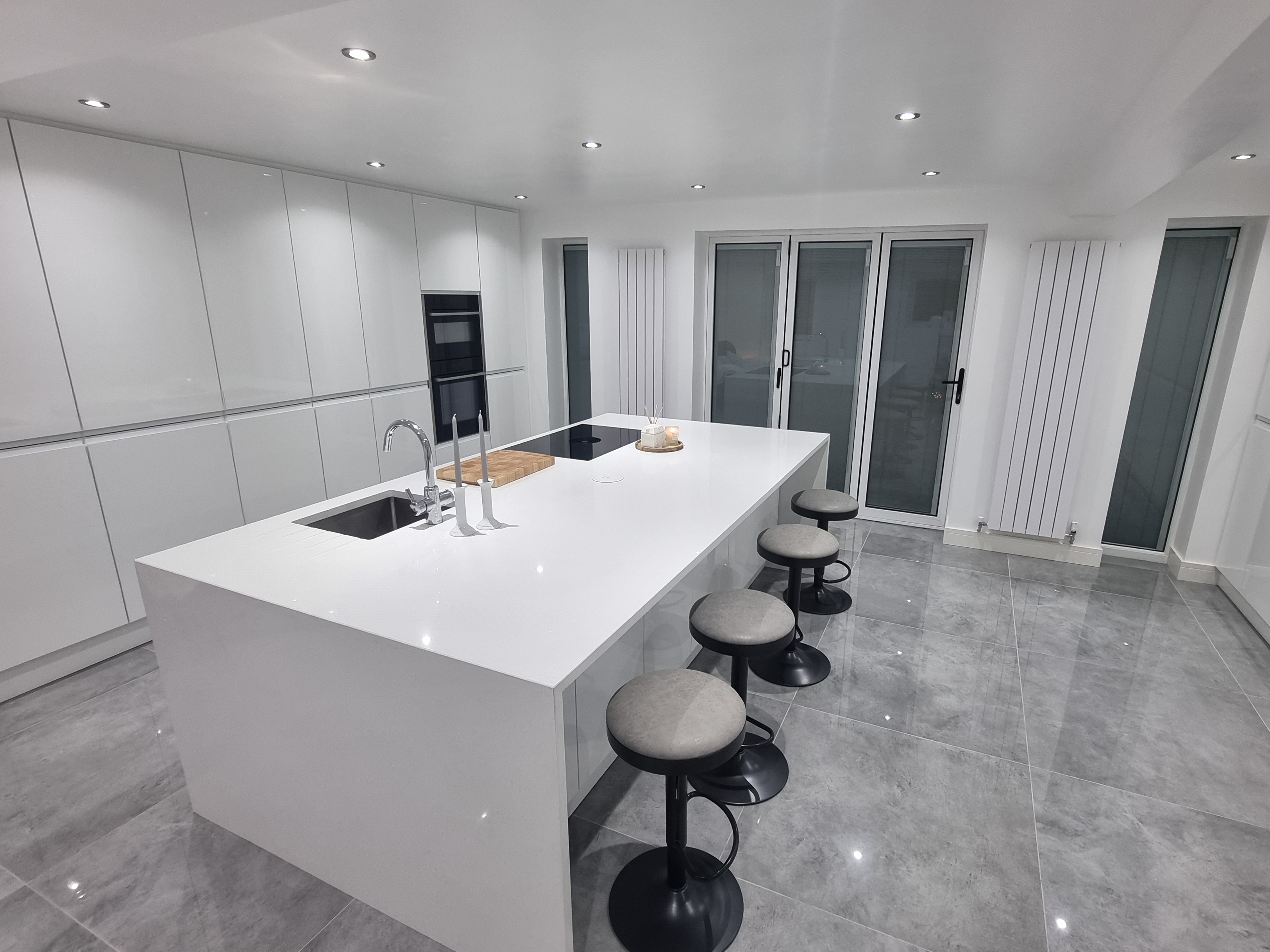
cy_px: 465
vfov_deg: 78.1
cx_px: 685
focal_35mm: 16
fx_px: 587
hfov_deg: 94.3
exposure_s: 1/50
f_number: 2.2
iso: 160
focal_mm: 2.2
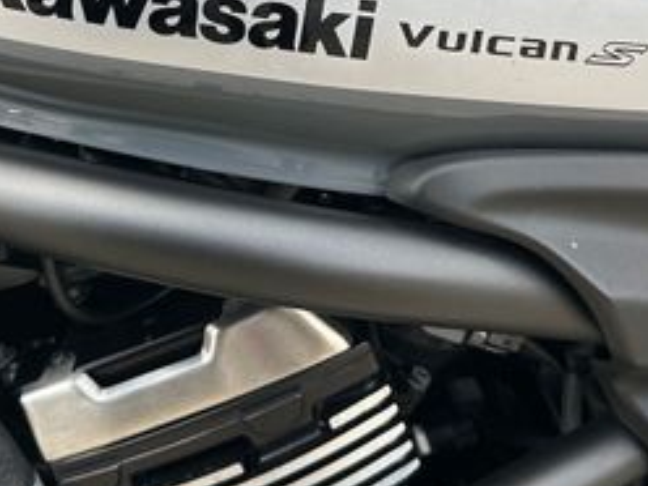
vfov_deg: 23.1
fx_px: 1161
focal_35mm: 62
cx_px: 264
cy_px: 60
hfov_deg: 31.1
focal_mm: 6.86
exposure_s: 1/980
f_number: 1.78
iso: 80
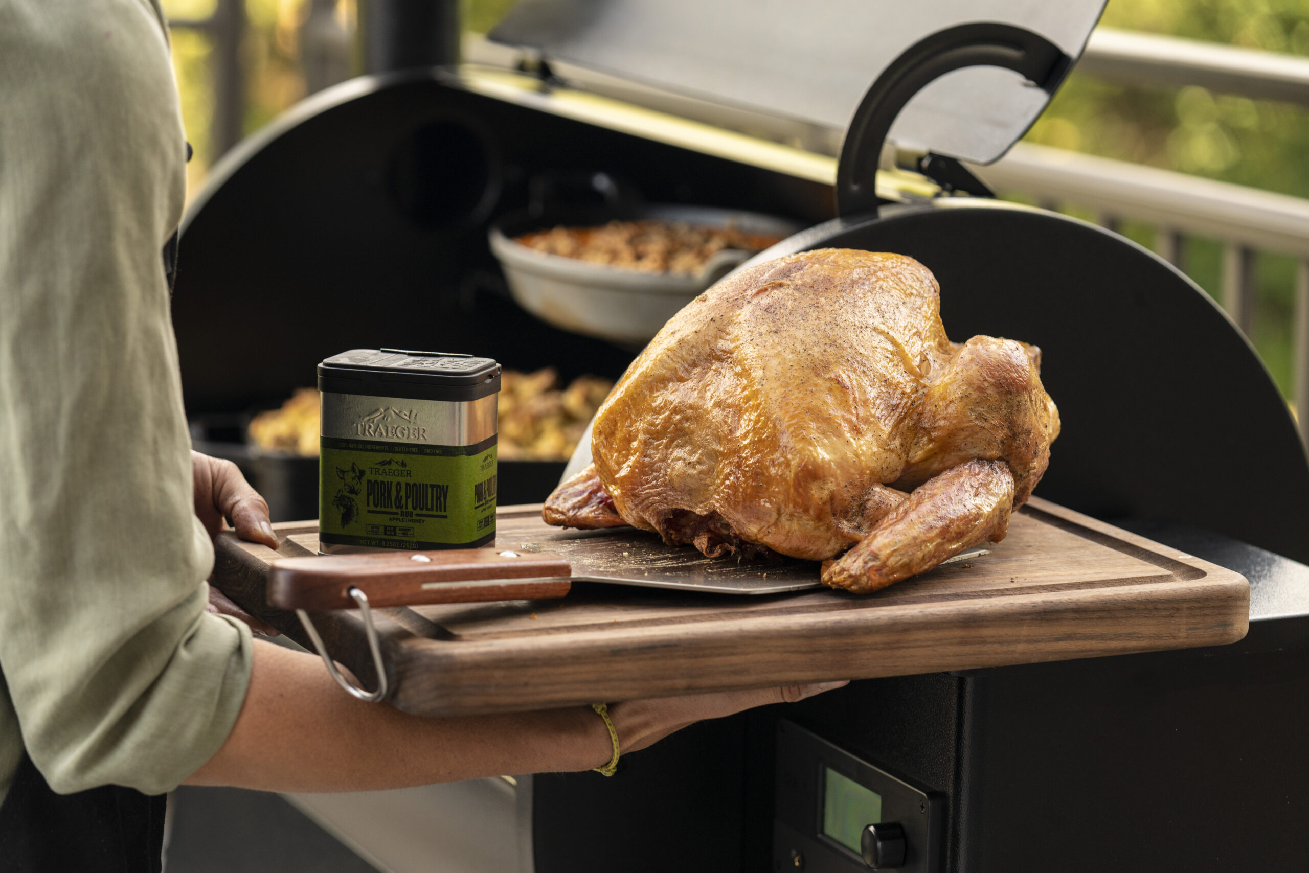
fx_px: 3819
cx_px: 654
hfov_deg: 19.5
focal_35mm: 105
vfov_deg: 13.0
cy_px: 436
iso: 400
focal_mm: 105
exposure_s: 1/320
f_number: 4.5
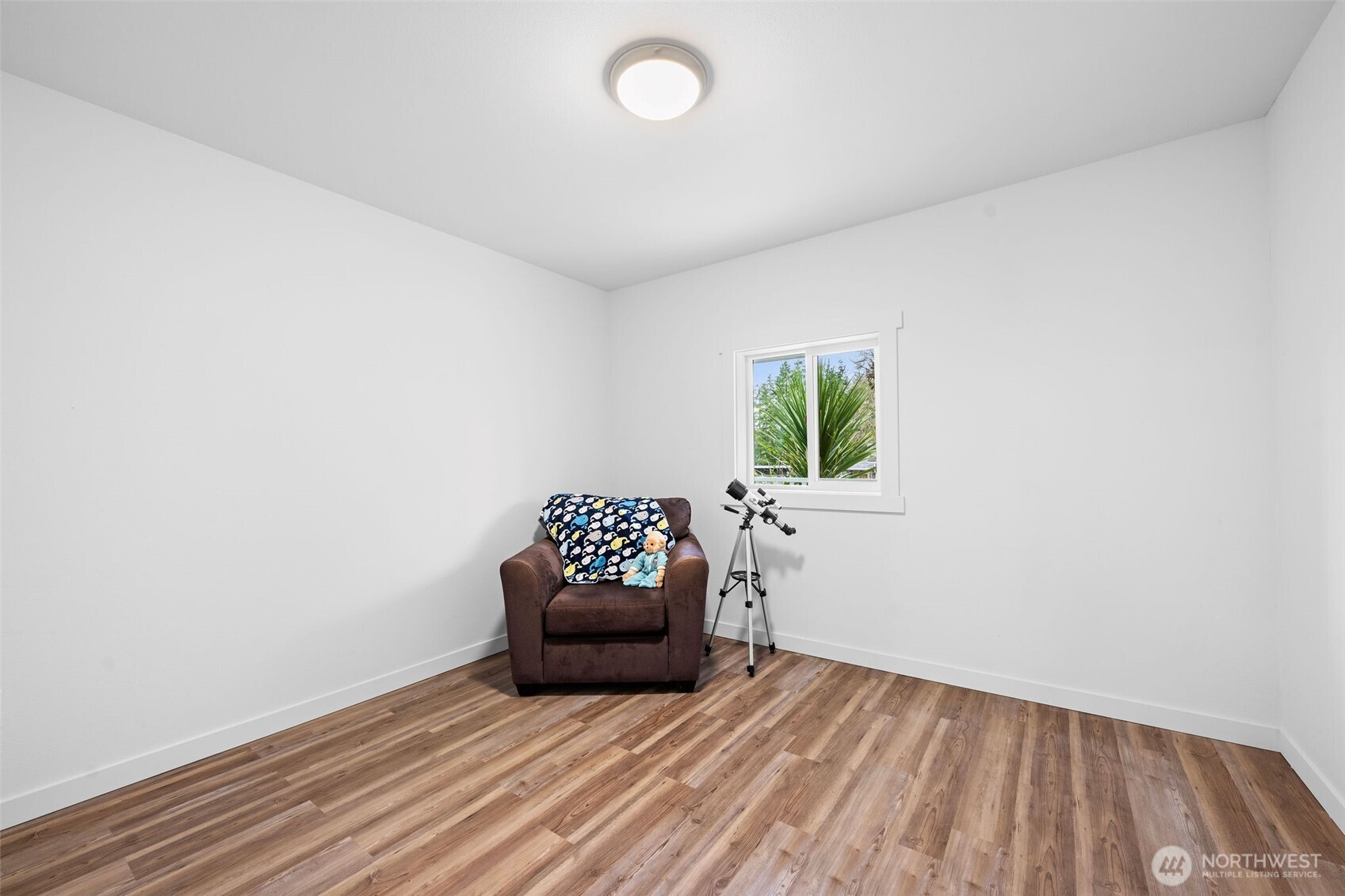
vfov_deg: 81.2
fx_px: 523
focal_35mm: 14
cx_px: 672
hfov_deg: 104.3
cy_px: 448
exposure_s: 1/1.25
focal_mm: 14
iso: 400
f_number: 8
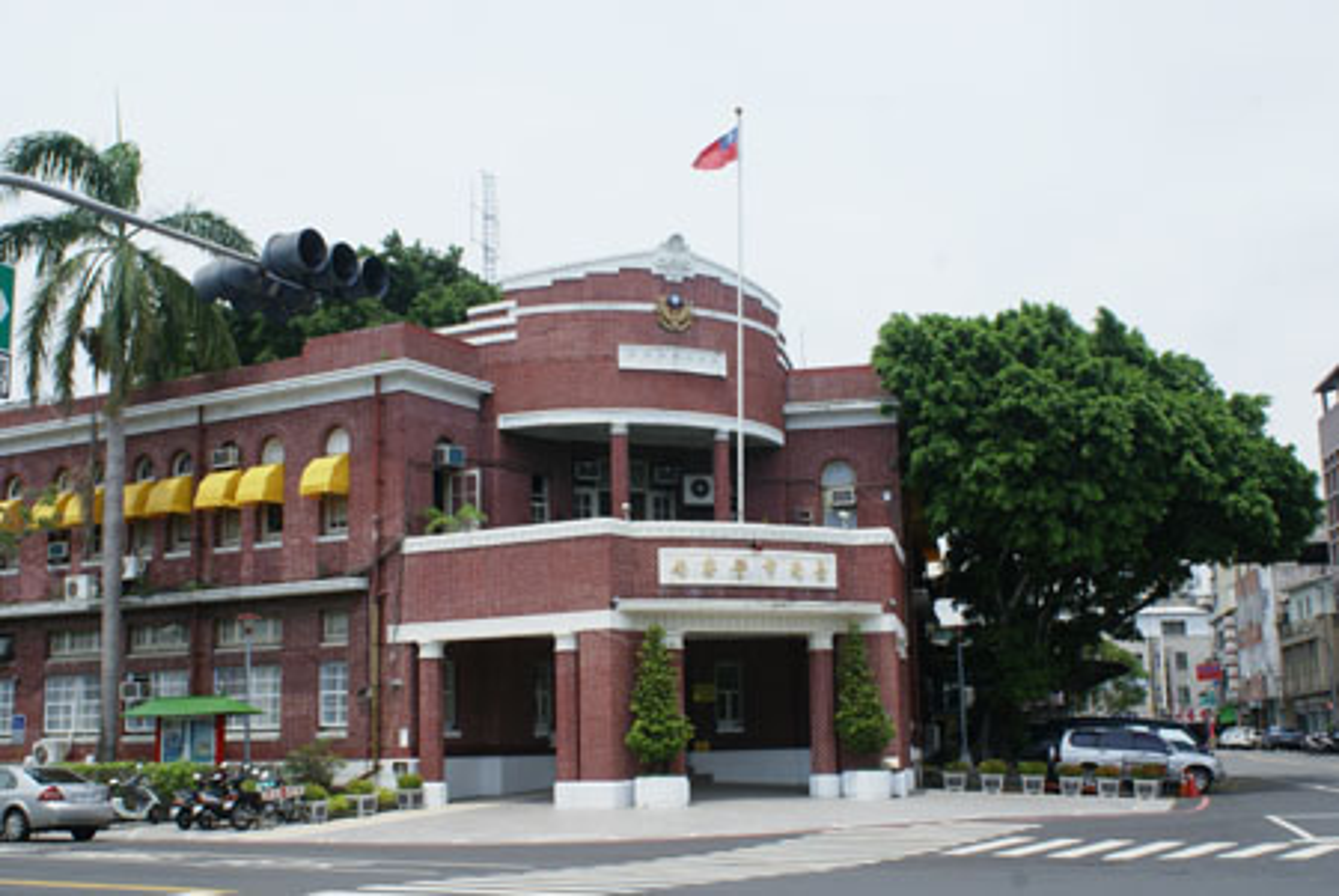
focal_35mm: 42
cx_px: 670
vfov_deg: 32.0
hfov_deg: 46.4
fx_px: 1564
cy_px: 448
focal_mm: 28
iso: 100
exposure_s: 1/200
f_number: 11
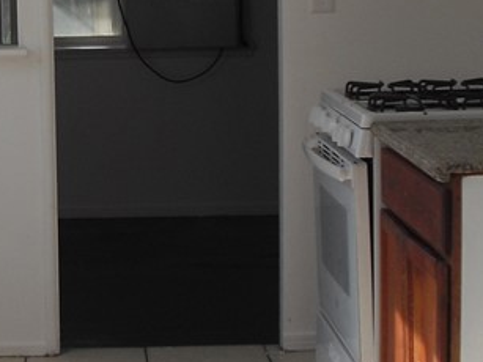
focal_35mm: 120
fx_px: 1674
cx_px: 27
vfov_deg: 12.3
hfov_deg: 16.2
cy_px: 69
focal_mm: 6.3
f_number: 3.1
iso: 100
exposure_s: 1/250
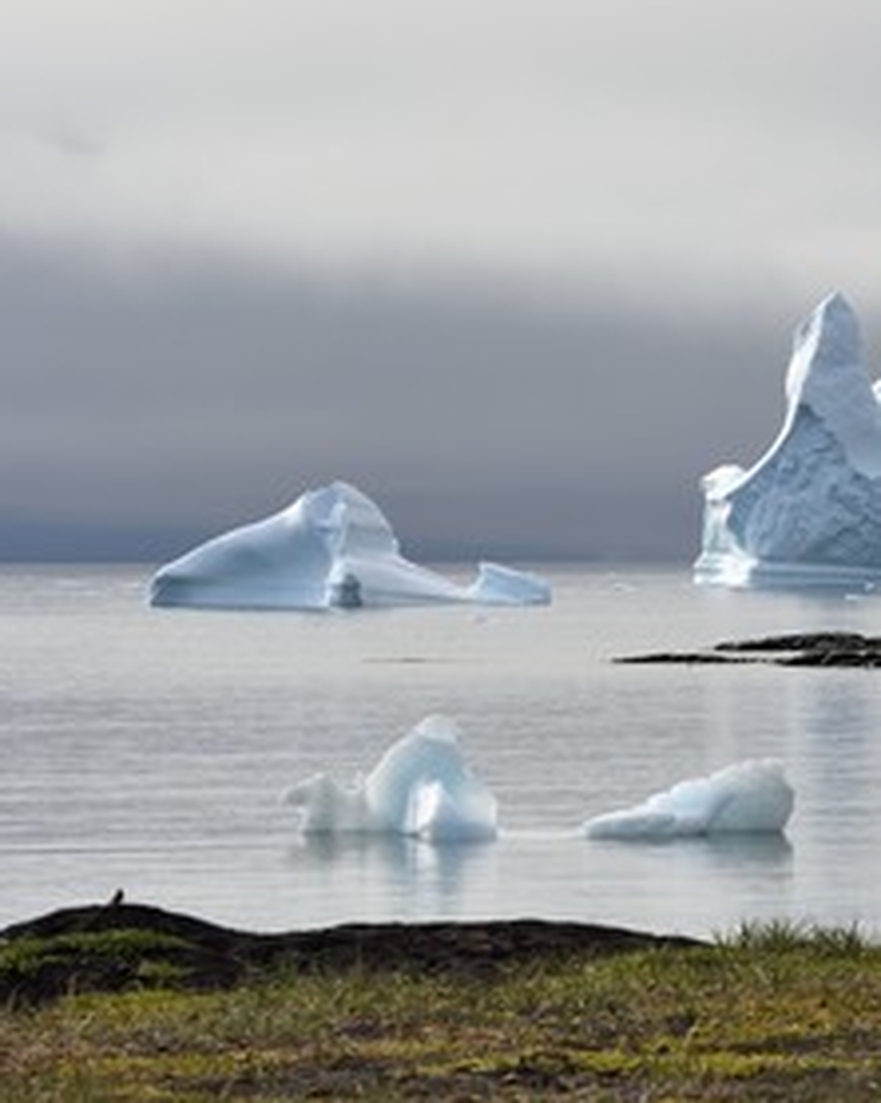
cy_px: 552
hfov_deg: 5.4
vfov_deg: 6.8
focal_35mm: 284
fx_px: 9267
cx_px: 750
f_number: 16
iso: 200
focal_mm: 200
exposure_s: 1/200
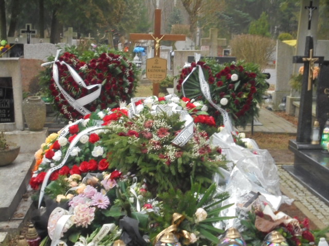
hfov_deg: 30.3
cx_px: 164
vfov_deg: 22.9
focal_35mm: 64
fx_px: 608
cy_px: 123
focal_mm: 11.5
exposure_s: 1/30
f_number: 5.6
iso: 320
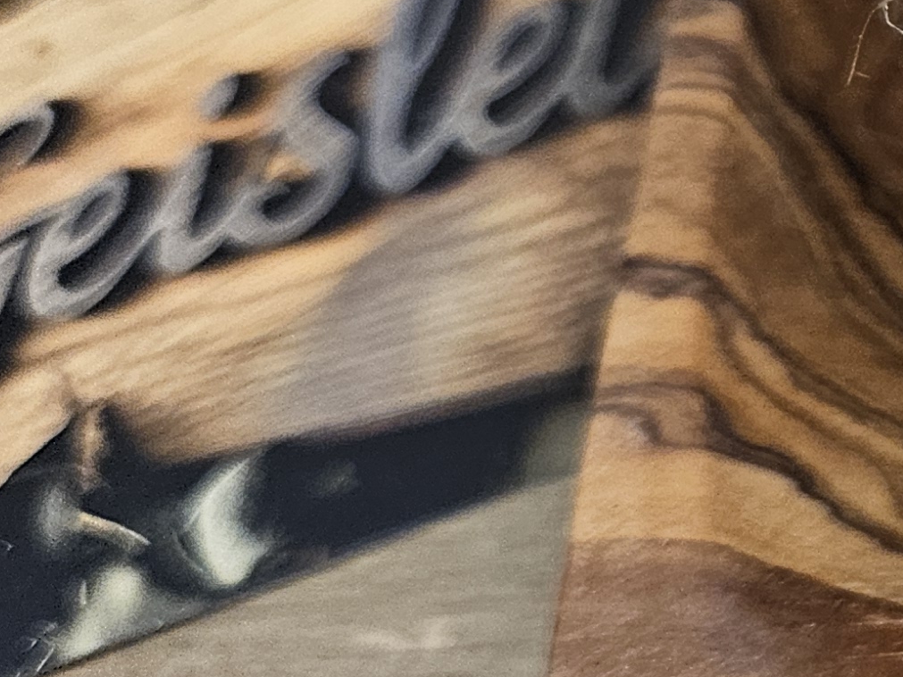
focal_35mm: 91
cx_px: 1572
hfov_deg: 17.8
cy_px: 180
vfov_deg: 16.2
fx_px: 2374
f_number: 1.8
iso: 200
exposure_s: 1/100
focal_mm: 5.4
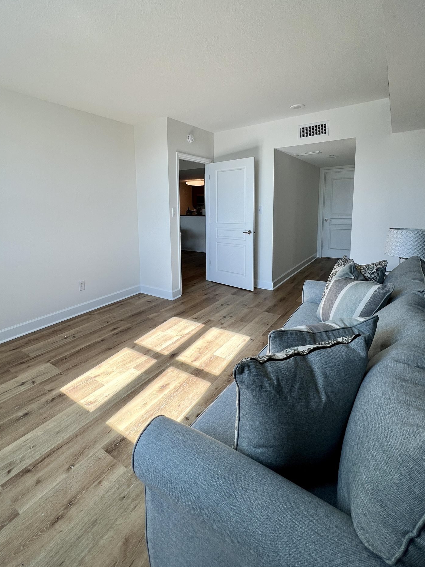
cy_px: 242
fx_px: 262
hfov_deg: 78.0
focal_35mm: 16
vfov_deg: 93.8
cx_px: 195
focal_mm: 1.57
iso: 32
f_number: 1.8
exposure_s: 1/126
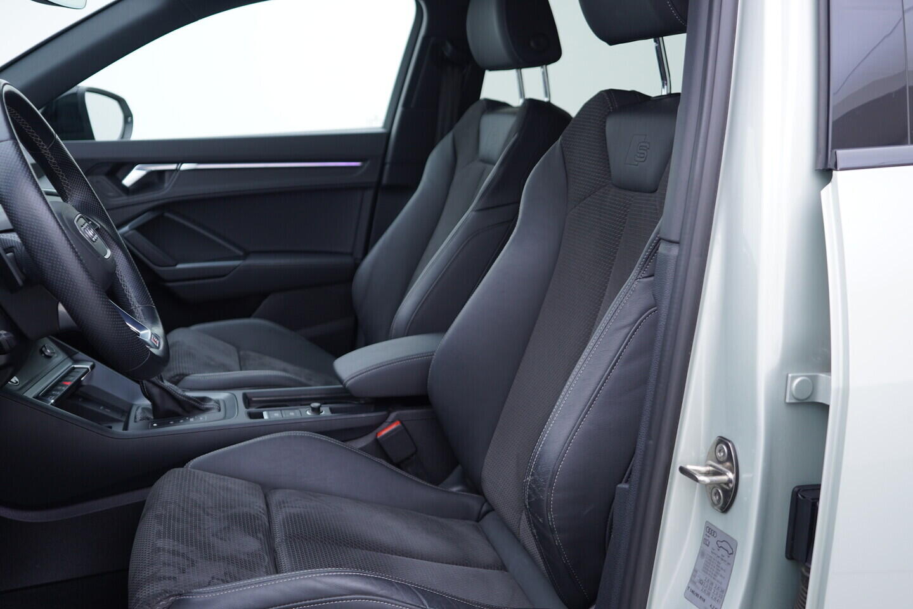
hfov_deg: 53.1
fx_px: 913
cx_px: 456
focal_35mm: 36
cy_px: 304
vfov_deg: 36.9
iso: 125
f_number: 2.8
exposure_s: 1/40
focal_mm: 24
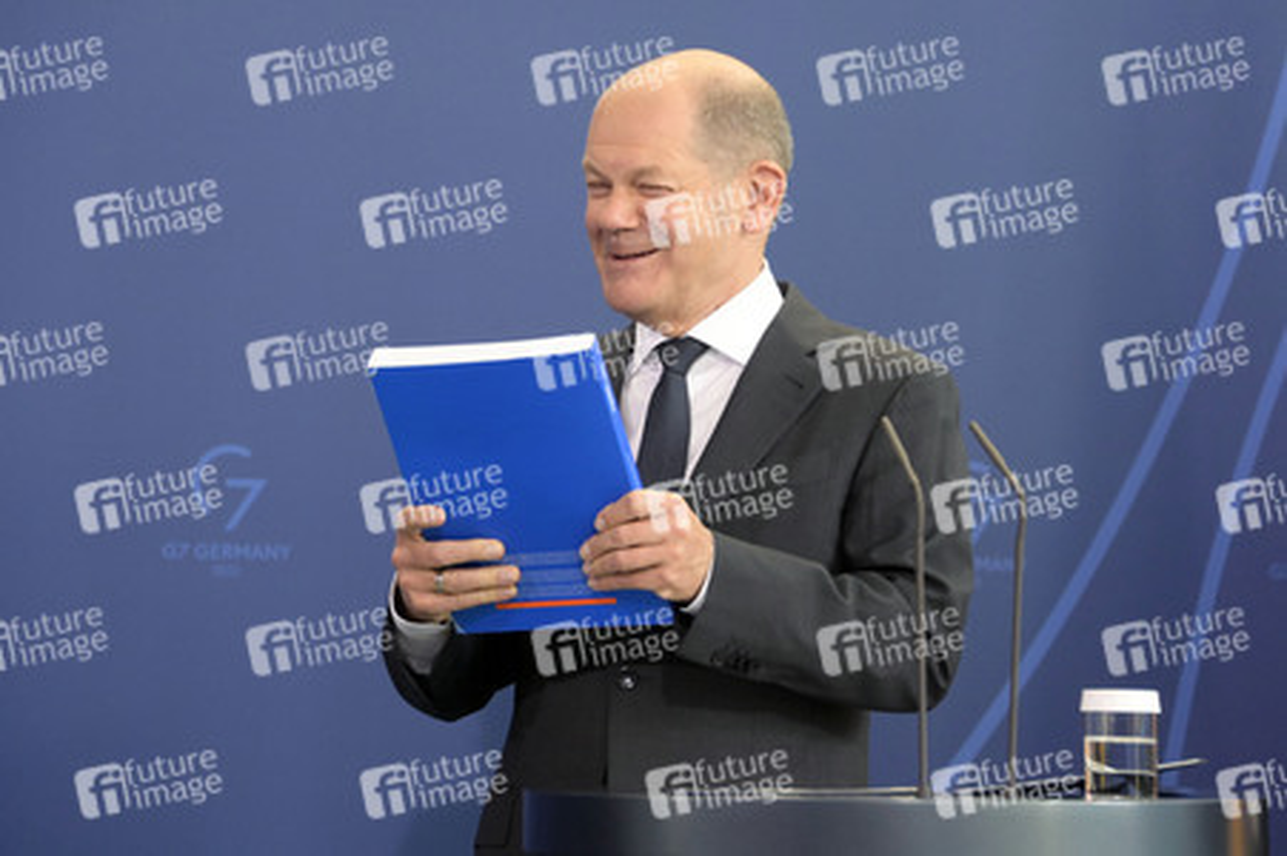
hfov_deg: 15.2
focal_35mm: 135
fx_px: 4823
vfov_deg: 10.1
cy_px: 428
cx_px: 644
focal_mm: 135
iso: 8000
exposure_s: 1/500
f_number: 5.6
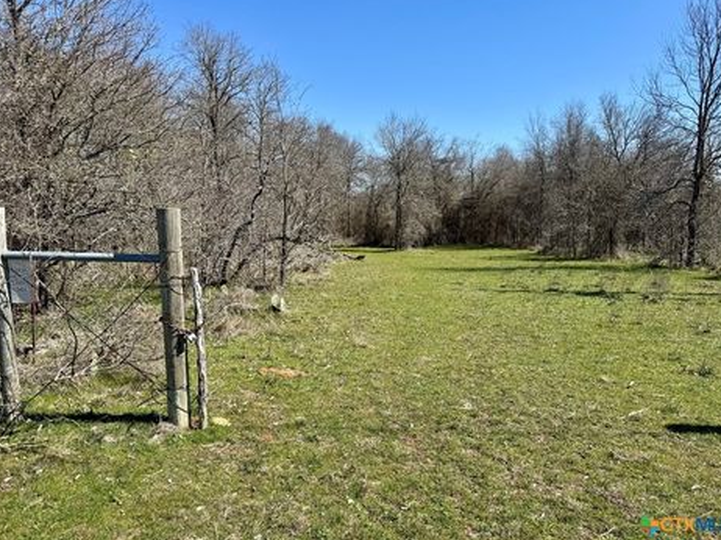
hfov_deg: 67.3
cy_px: 260
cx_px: 357
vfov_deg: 53.0
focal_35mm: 26
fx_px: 541
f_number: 1.78
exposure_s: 1/4049
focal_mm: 6.76
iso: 80
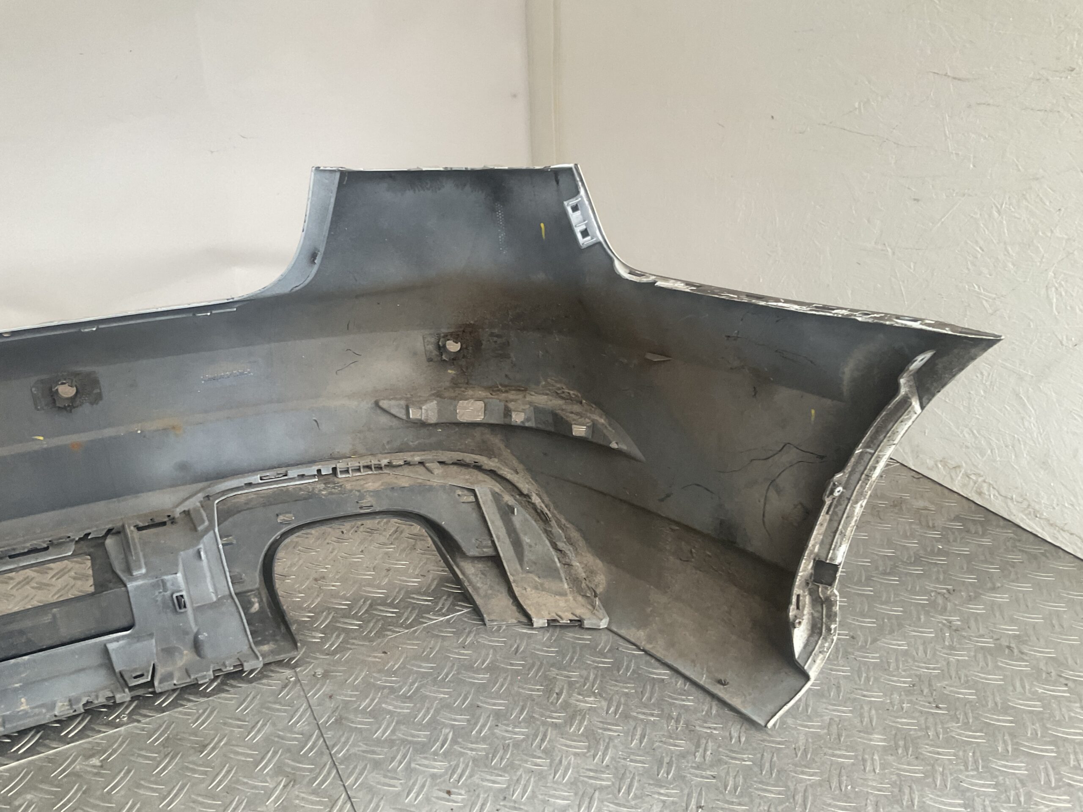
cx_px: 542
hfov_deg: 61.7
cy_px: 406
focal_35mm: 29
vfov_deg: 48.2
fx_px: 907
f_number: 1.8
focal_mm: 3
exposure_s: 1/100
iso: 64
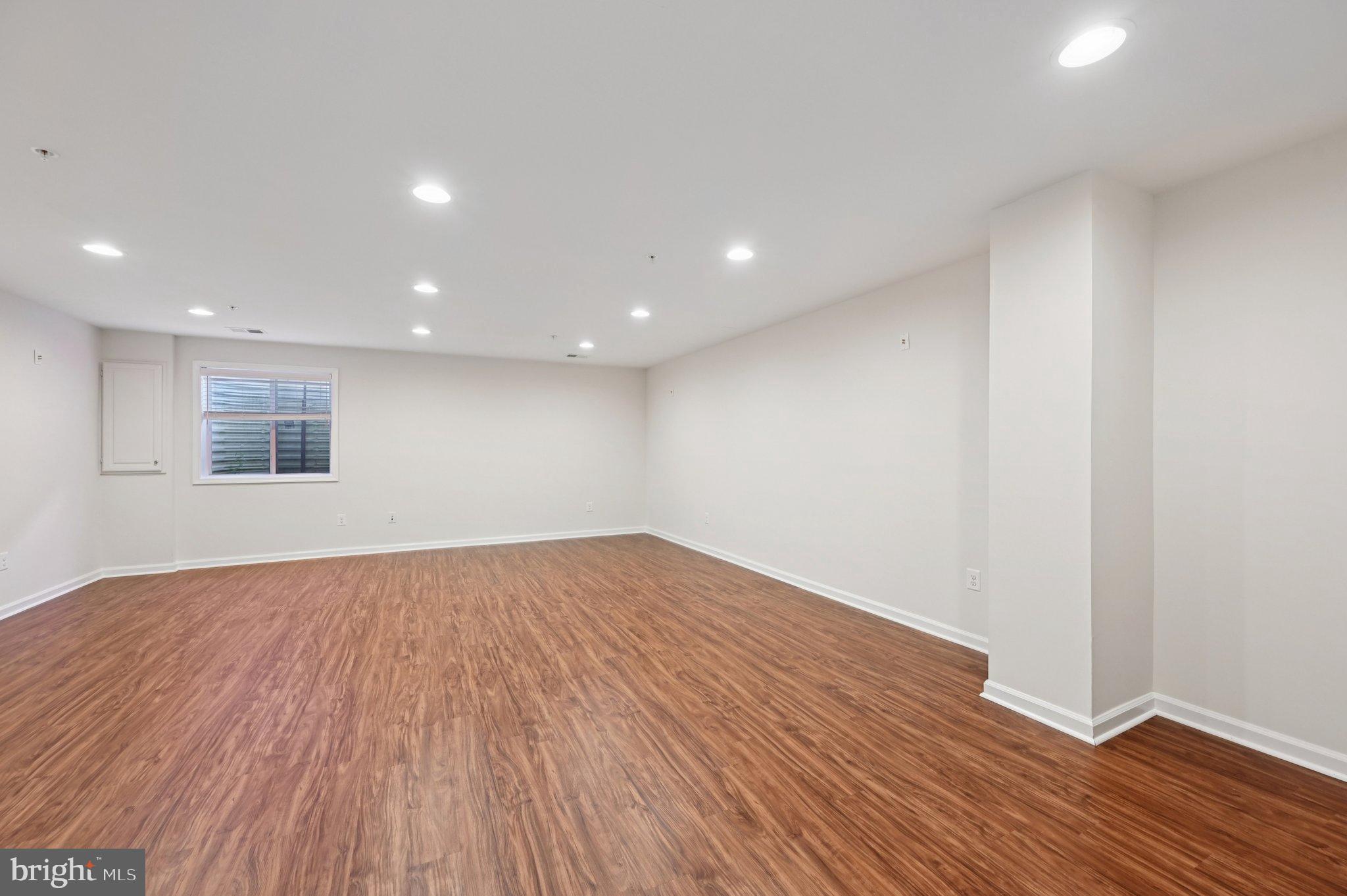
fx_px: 523
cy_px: 448
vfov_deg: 81.1
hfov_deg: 104.3
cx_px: 674
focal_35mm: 14
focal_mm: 14
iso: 400
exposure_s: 1/13
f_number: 8
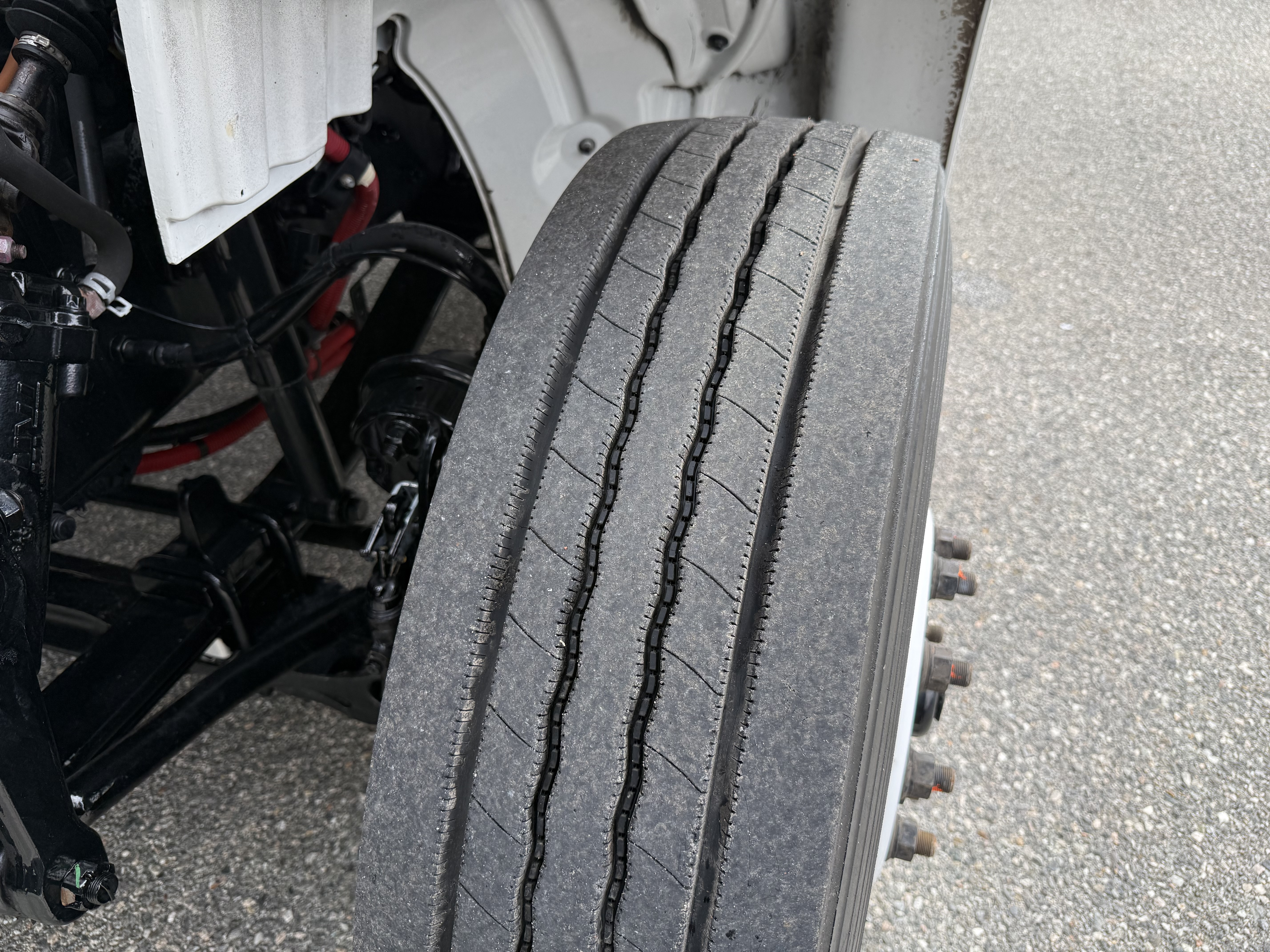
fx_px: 881
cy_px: 476
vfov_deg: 56.8
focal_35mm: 24
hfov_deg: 71.6
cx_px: 635
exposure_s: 1/909
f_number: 1.78
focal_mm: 6.76
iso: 80
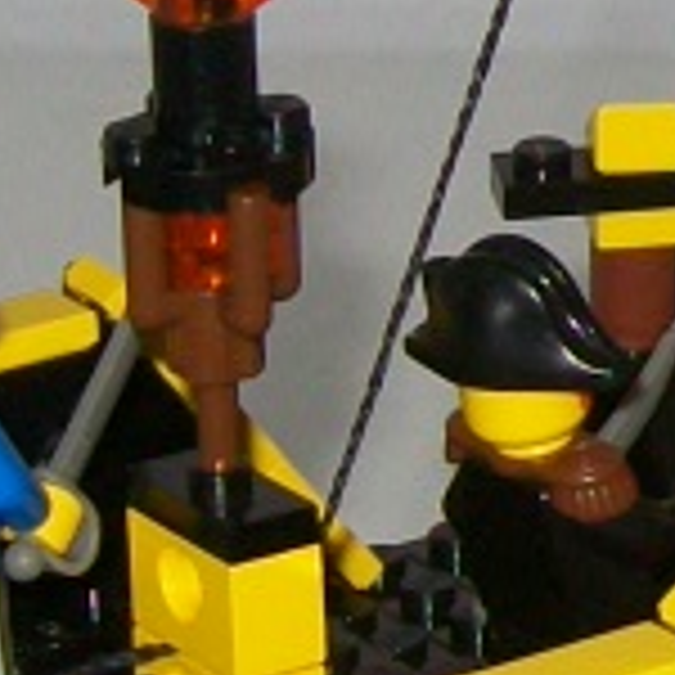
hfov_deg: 6.7
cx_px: 1134
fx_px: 5648
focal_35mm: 256
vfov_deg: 6.8
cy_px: -50
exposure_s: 1/60
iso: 64
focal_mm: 6.1
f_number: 2.7
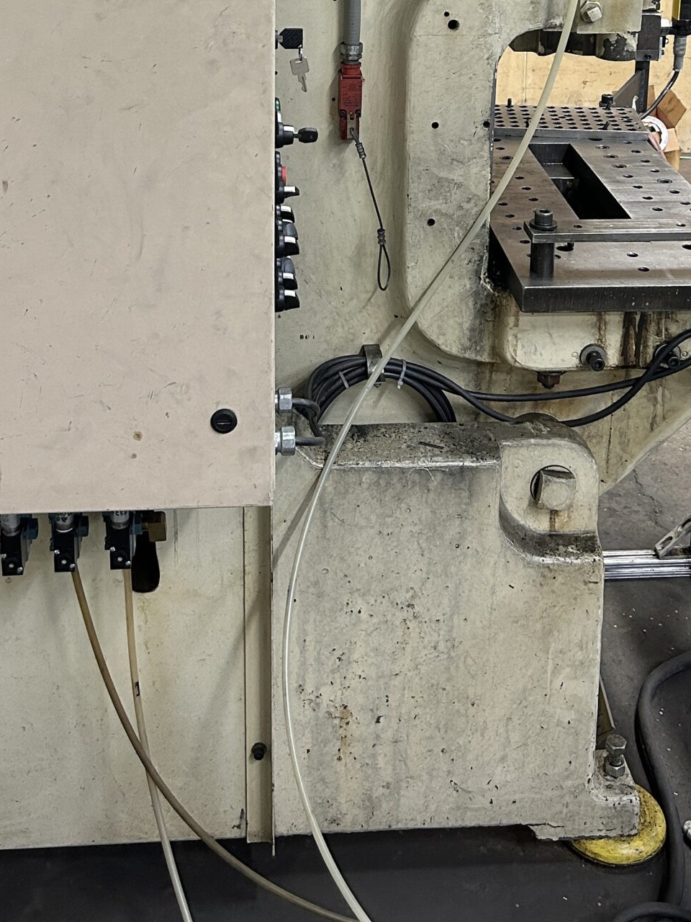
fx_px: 1384
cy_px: 54
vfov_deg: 34.3
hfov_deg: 28.0
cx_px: 326
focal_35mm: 52
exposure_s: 1/60
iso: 160
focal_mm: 5.7
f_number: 1.5
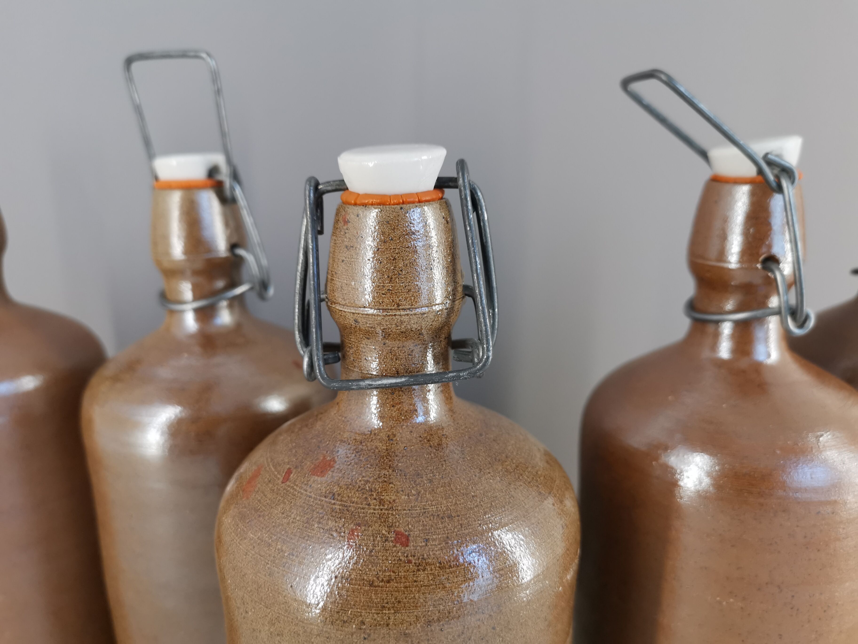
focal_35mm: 27
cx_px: 429
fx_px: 669
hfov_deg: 65.3
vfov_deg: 51.4
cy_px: 322
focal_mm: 5.58
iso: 125
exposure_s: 1/100
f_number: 1.8
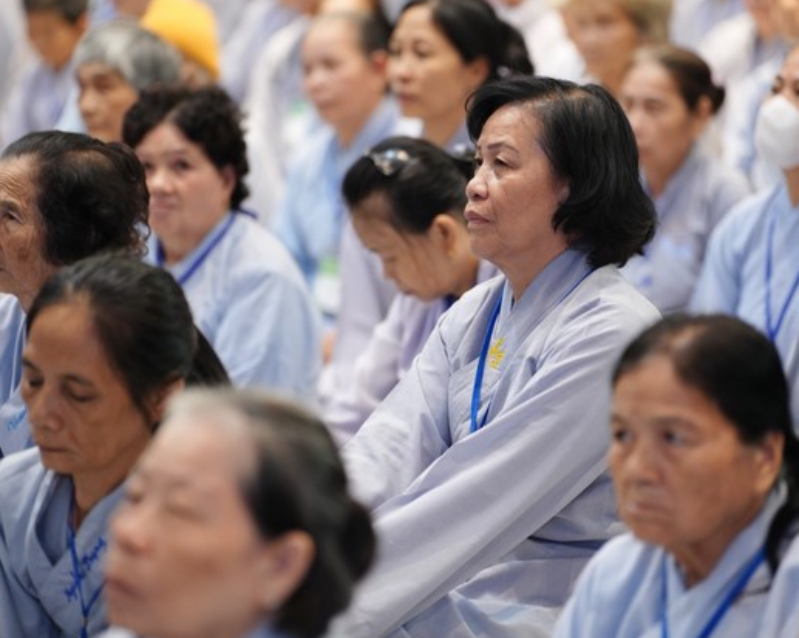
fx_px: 4183
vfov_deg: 8.7
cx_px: 428
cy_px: 311
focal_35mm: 177
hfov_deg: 10.9
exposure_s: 1/100
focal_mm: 150
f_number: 2.8
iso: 2000
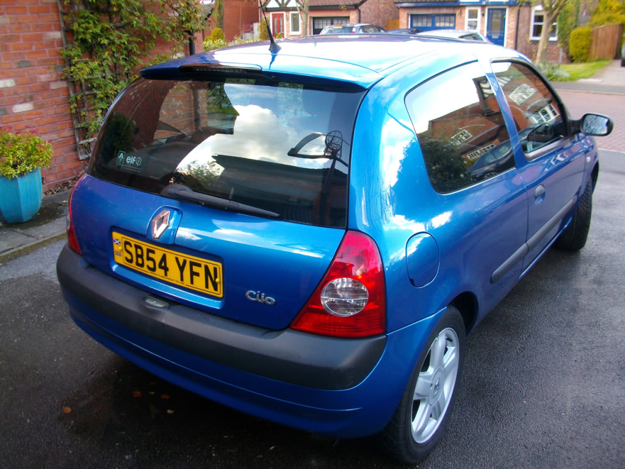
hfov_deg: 56.8
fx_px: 578
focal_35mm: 32
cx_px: 312
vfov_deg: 44.2
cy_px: 234
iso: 80
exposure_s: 1/54
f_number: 2.9
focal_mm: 5.7
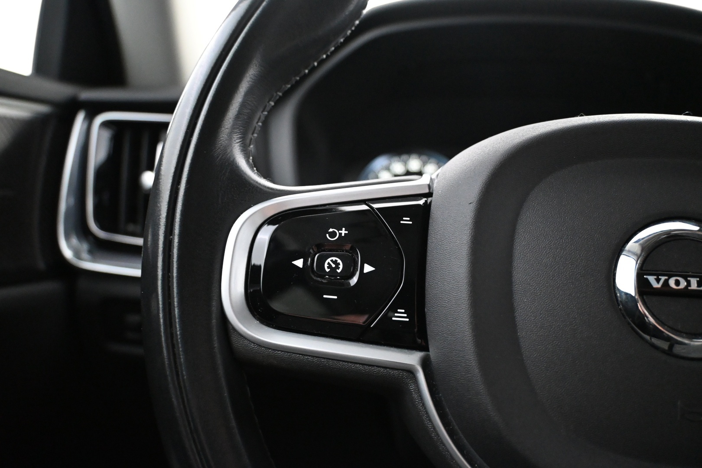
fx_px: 629
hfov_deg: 58.3
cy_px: 234
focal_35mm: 32
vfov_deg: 40.8
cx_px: 351
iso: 5000
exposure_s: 1/30
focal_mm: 21.5
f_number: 4
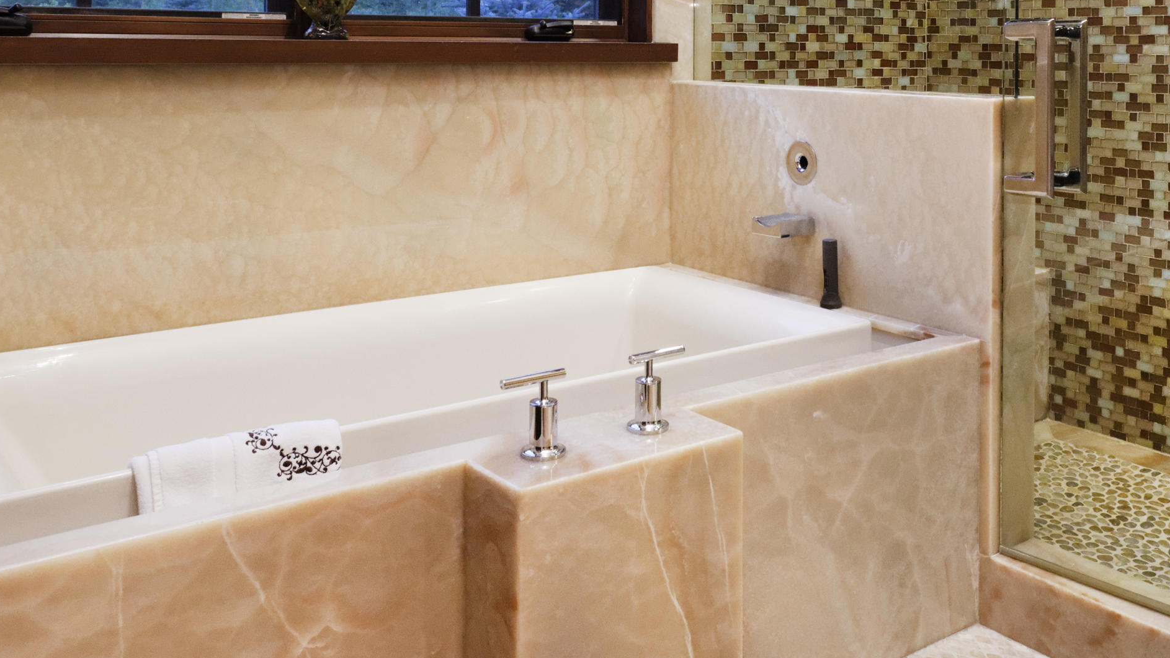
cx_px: 736
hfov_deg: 49.9
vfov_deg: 28.4
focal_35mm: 40
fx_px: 1241
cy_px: 52
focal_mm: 24
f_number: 7.1
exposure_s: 1/80
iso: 4000
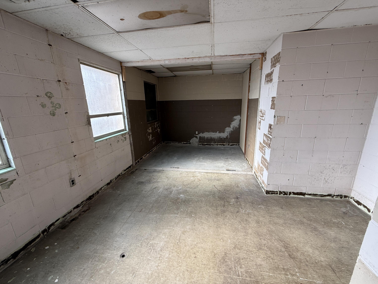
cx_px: 189
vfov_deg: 85.7
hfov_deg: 102.1
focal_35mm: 14
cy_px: 142
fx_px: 153
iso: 64
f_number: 2.2
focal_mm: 2.22
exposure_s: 1/116
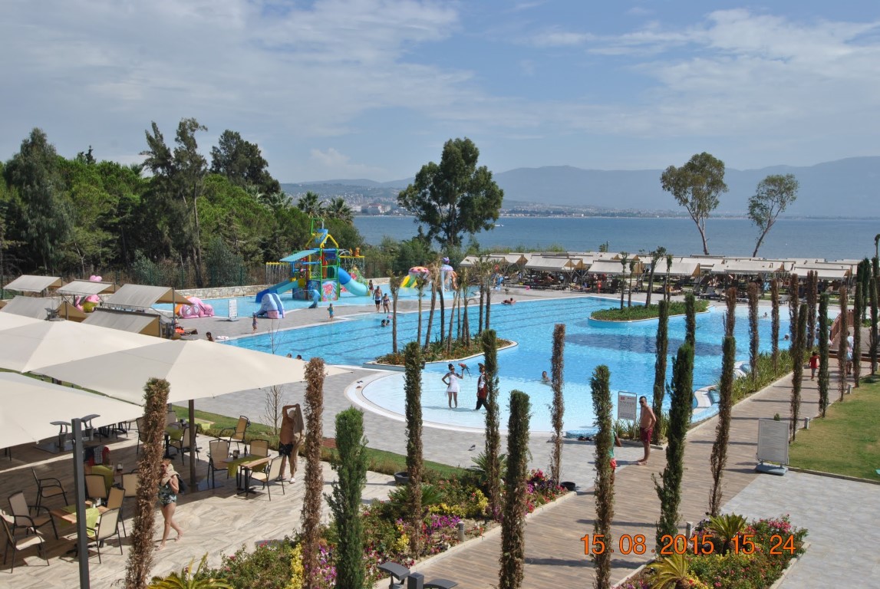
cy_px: 294
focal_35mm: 36
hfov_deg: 53.1
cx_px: 440
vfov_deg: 37.0
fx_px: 881
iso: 100
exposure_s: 1/320
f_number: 9
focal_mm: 24
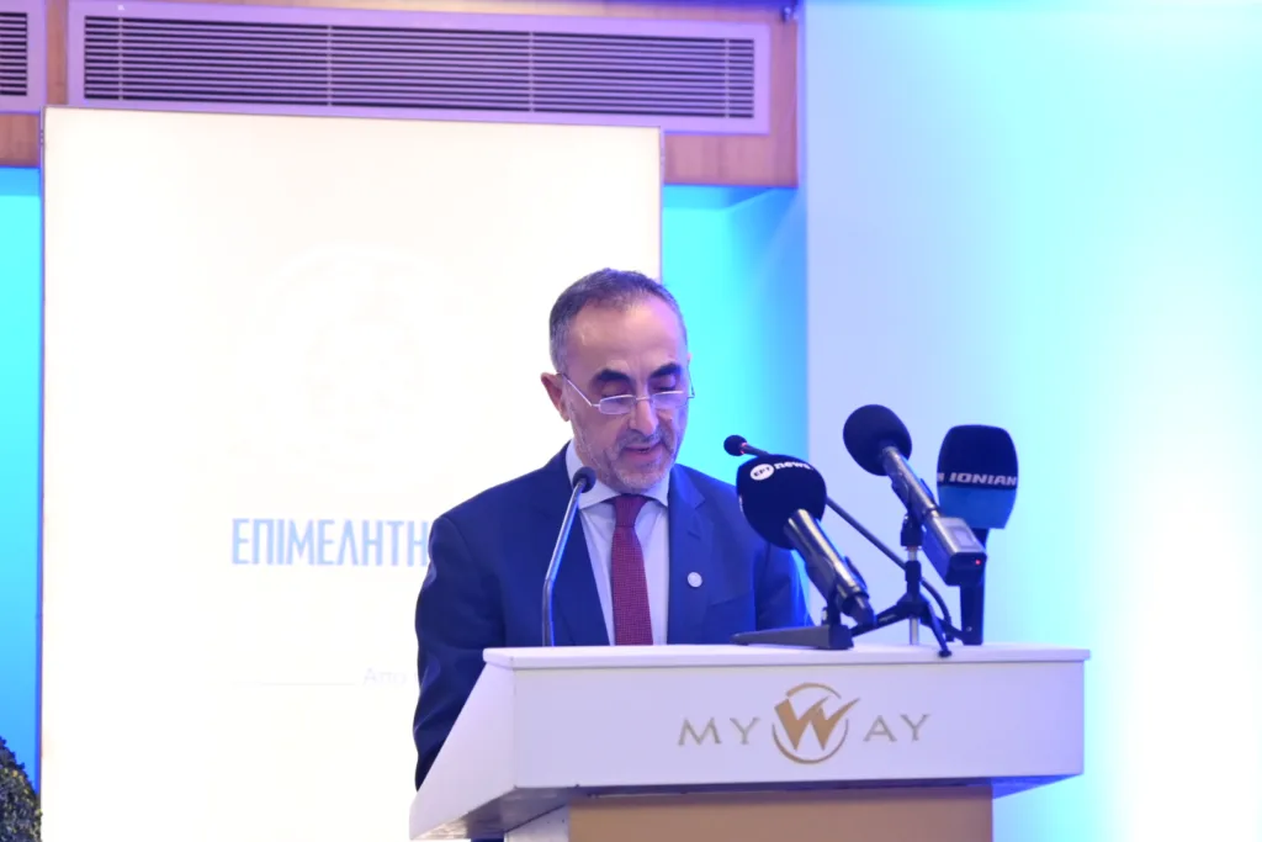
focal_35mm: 87
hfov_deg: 23.4
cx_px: 631
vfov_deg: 15.7
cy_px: 421
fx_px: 3050
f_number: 2.8
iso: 4000
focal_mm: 58
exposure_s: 1/320
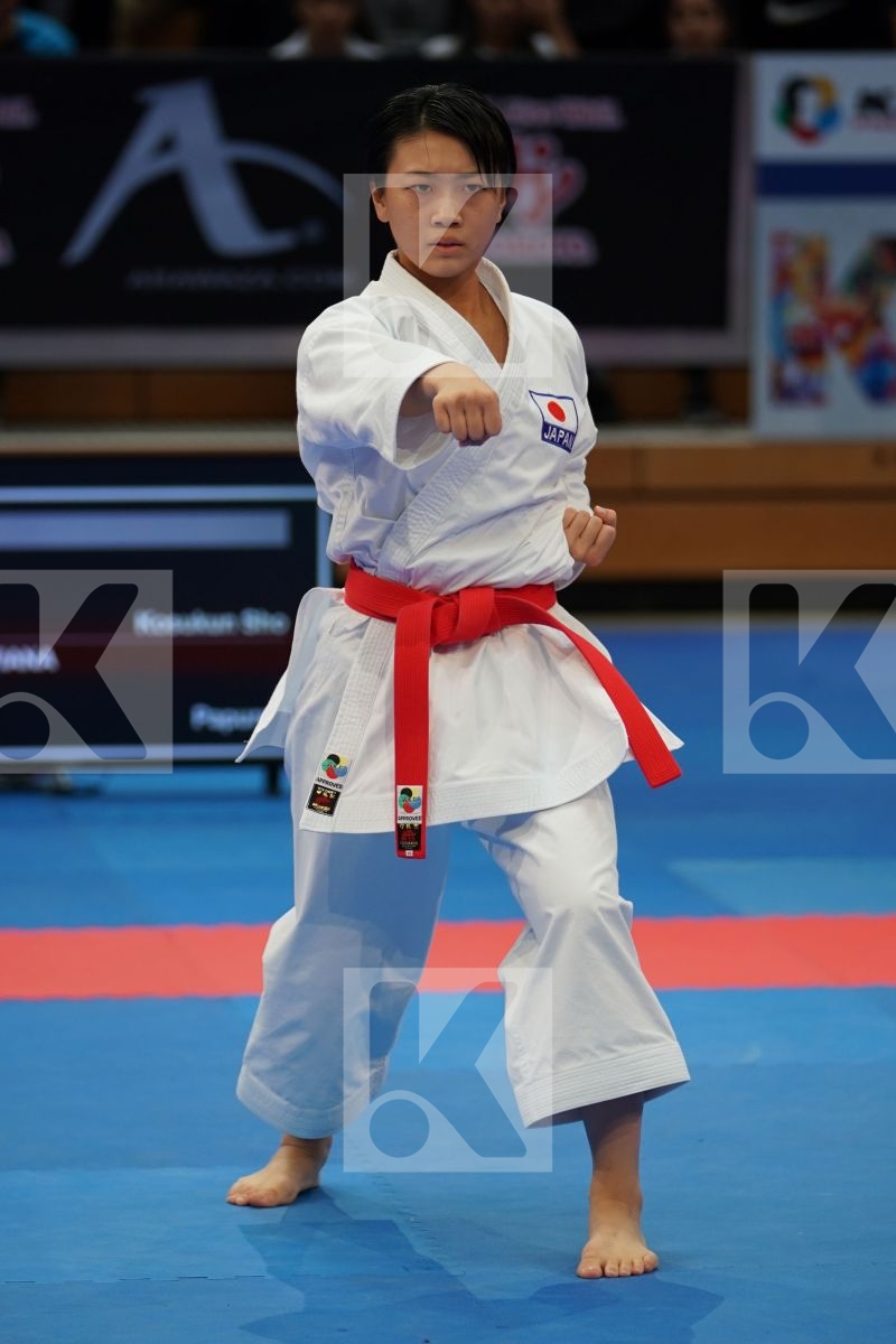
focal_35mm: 225
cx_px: 448
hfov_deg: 6.1
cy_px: 672
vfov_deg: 9.1
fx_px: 8399
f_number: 2.8
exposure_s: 1/500
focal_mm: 150
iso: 640
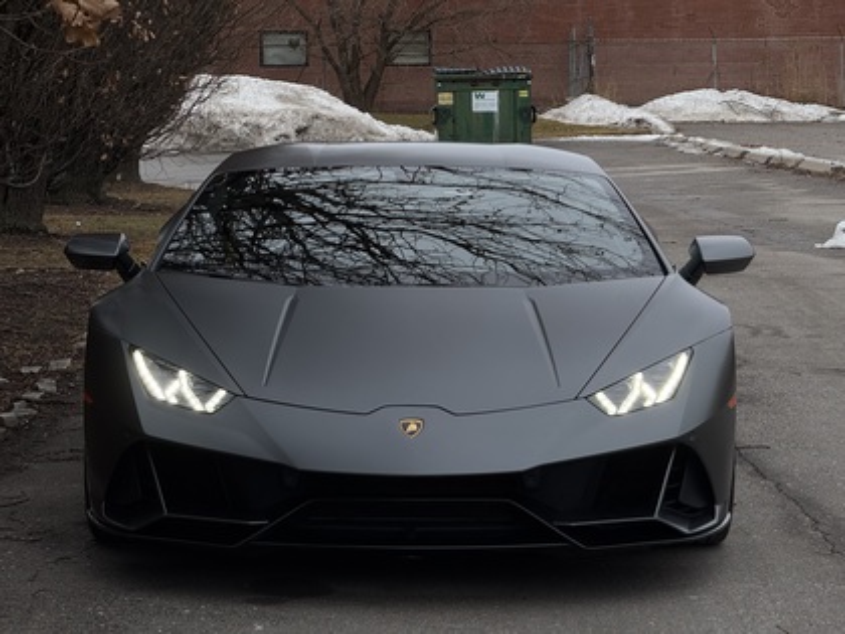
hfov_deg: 16.4
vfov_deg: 12.3
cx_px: 422
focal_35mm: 120
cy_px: 317
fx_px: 2929
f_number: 2.8
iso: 64
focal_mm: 15.66
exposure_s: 1/334
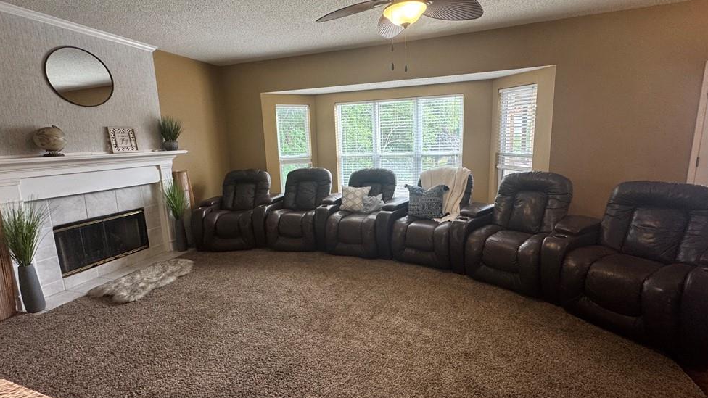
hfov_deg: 99.4
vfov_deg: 67.0
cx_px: 358
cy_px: 186
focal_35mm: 16
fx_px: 300
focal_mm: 2.22
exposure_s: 1/120
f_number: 2.2
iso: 160
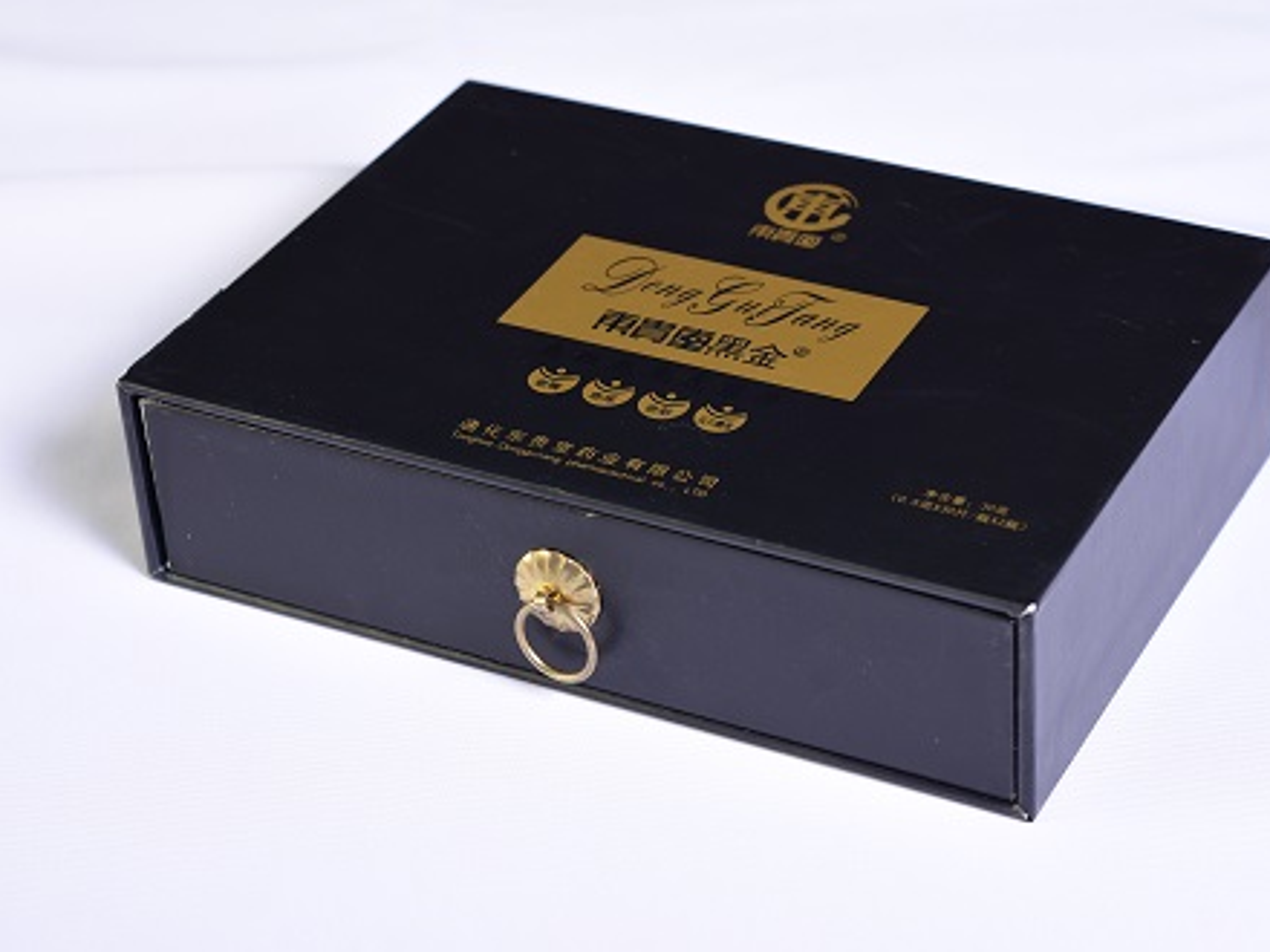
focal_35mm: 82
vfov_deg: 18.0
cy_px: 475
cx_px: 716
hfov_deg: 23.8
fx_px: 3008
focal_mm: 50
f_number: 5.6
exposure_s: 1/200
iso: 160
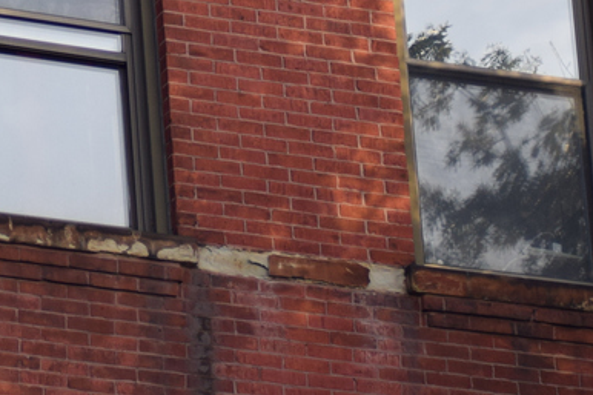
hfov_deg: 6.0
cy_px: 52
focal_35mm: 341
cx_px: 32
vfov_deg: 4.0
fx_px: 5614
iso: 400
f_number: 5
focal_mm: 70
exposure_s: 1/400
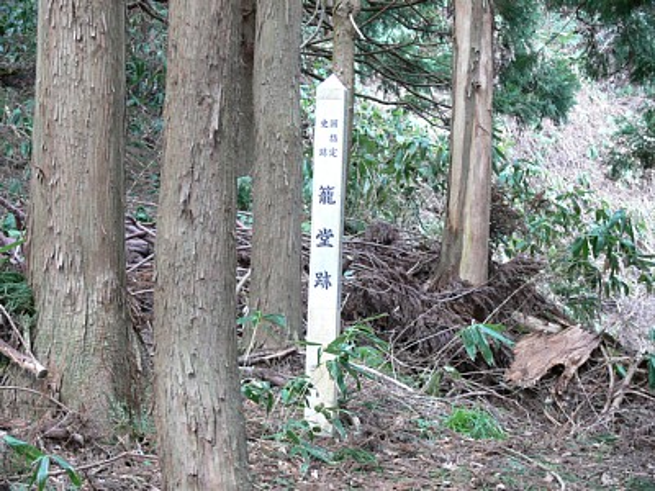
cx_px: 328
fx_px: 1627
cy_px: 246
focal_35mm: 86
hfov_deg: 22.8
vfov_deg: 17.2
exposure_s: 1/30
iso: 100
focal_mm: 18.1
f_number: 3.2
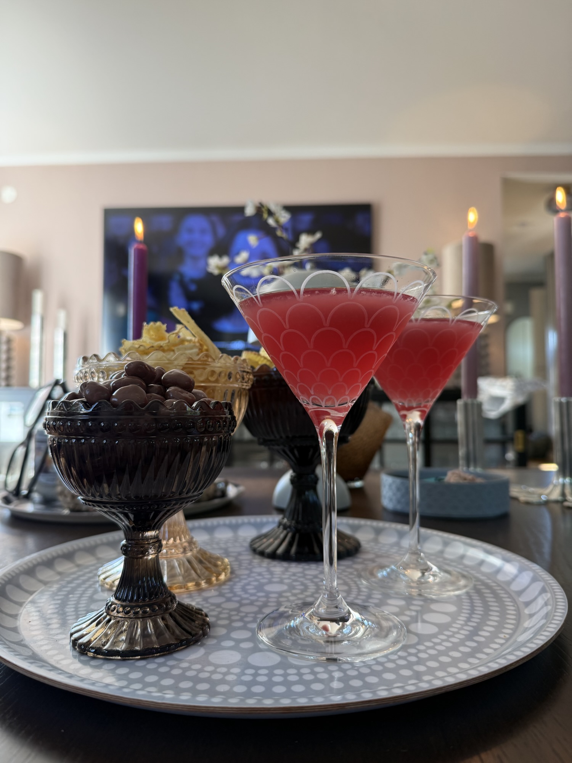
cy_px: 382
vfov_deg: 71.6
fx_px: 529
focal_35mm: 24
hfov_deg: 56.8
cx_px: 286
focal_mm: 6.76
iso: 125
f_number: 1.78
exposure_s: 1/111
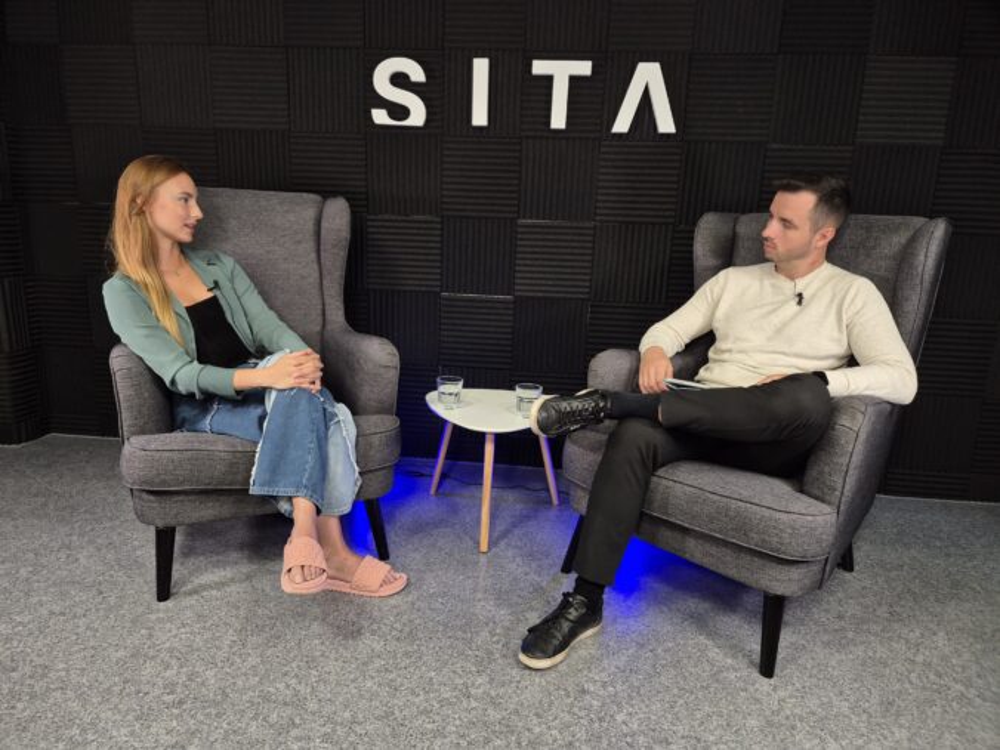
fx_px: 664
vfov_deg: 58.9
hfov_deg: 73.9
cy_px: 375
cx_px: 500
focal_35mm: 23
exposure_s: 1/100
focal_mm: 5.4
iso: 320
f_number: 1.8
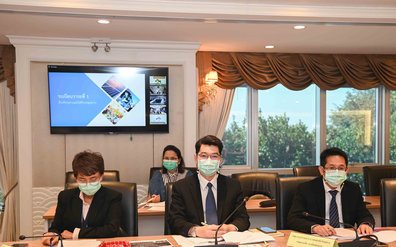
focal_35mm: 47
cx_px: 217
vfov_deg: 27.3
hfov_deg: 42.6
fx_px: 507
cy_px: 153
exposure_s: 1/60
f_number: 4
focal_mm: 38
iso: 360
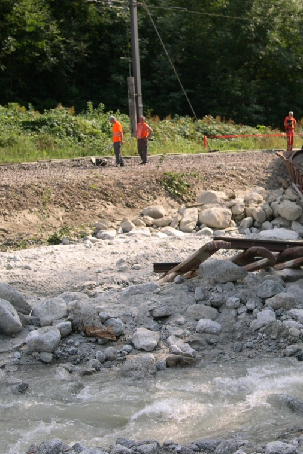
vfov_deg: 27.7
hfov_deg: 18.6
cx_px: 223
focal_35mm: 73
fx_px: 922
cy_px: 227
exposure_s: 1/344
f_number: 3.2
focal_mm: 11.1
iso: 100
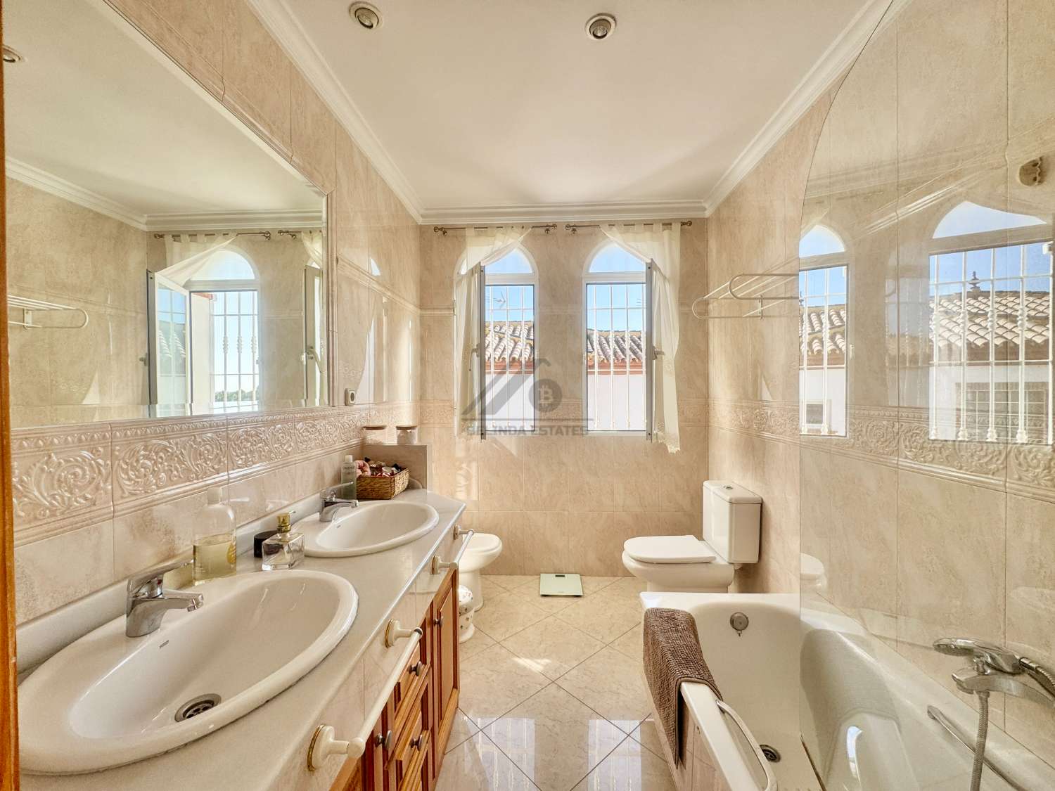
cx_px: 528
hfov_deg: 102.1
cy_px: 396
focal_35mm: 14
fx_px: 427
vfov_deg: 85.7
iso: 40
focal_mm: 2.22
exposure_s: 1/462
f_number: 2.2
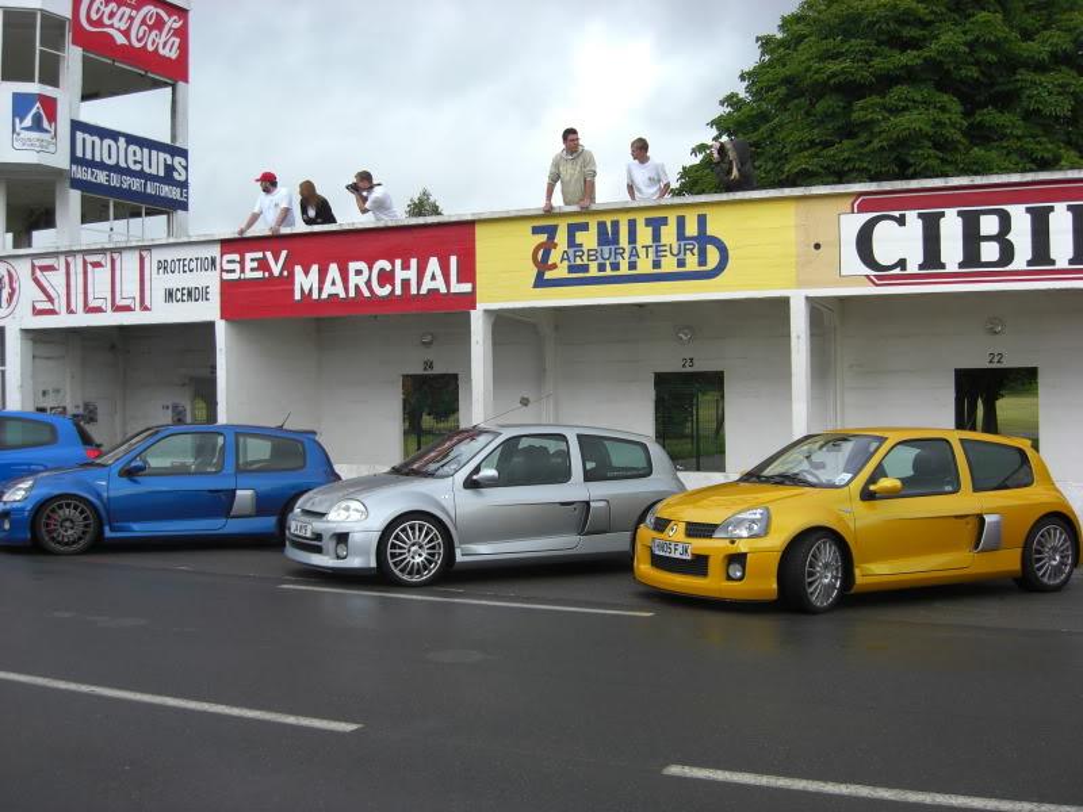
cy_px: 406
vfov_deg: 37.7
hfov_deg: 49.0
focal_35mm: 38
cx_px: 542
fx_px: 1189
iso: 80
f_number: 2.8
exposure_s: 1/320
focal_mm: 7.9
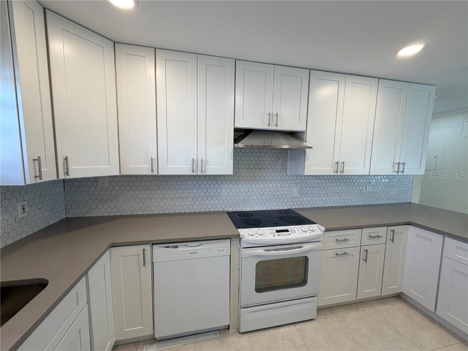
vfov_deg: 85.7
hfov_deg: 102.1
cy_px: 176
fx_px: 189
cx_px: 234
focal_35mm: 14
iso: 100
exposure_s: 1/120
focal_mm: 2.22
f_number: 2.2
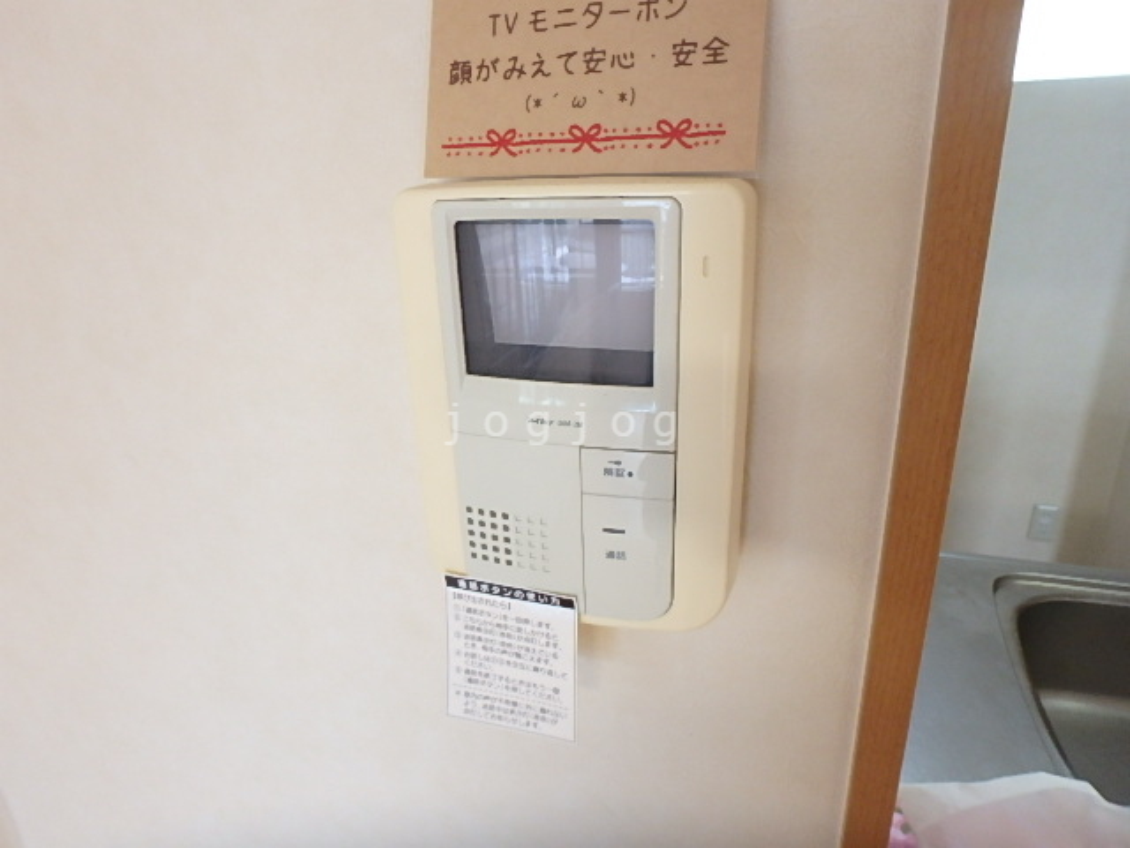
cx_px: 565
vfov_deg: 63.4
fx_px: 686
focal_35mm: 21
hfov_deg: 79.0
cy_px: 424
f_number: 3.5
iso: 400
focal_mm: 3.7
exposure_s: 1/30
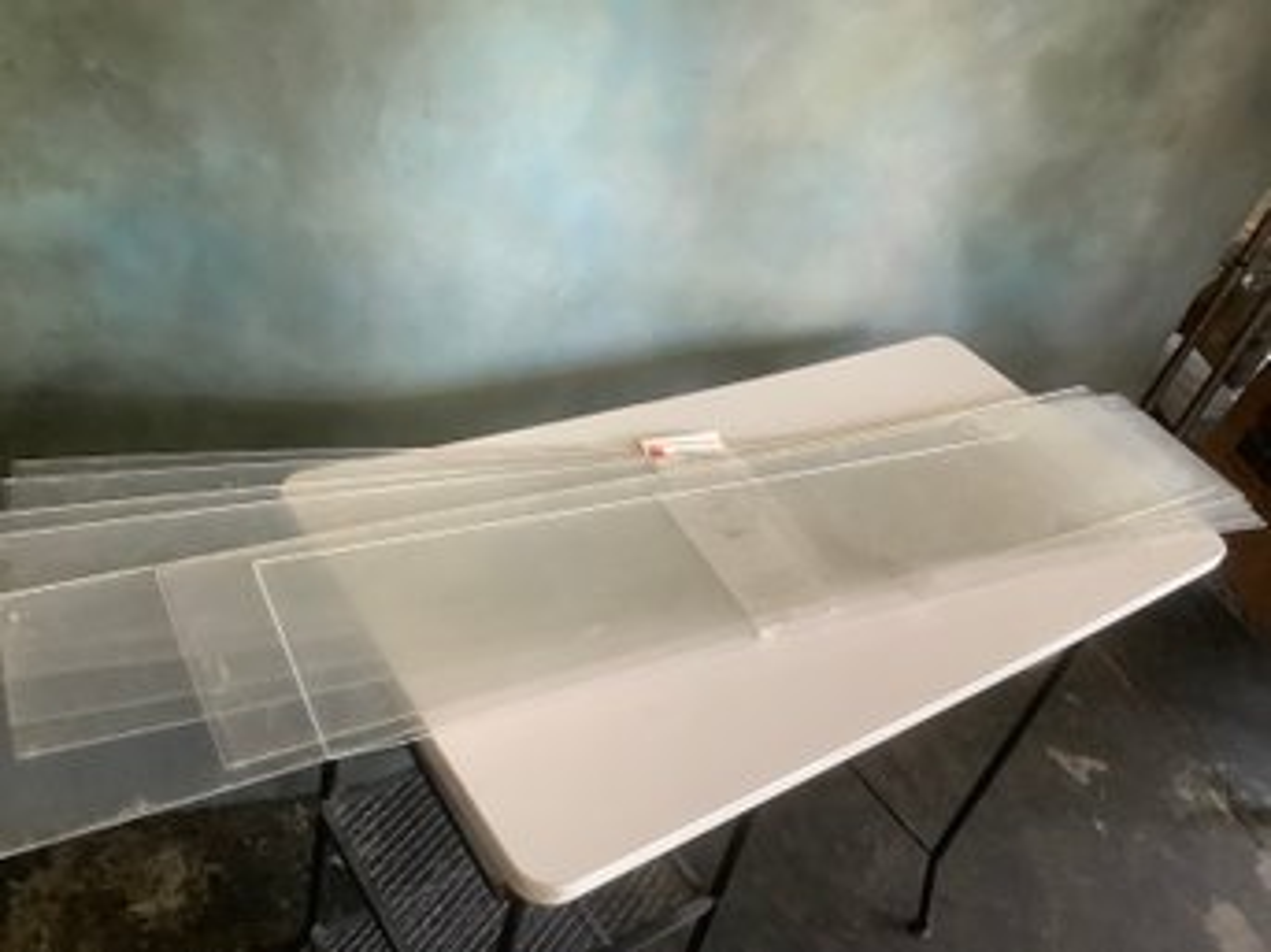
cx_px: 636
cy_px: 476
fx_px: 1138
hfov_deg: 58.4
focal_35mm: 31
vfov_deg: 45.4
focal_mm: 3.3
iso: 250
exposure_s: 1/60
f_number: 2.4
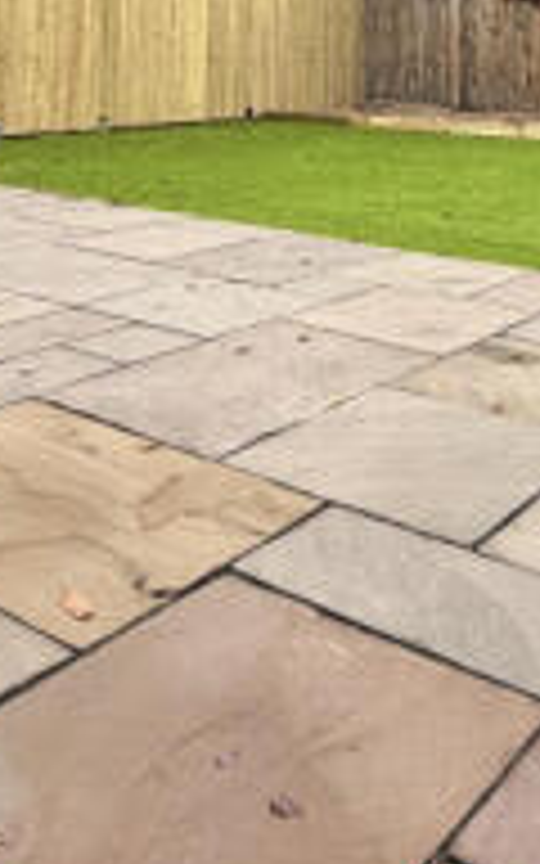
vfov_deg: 40.1
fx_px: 1060
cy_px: 43
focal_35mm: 45
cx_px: 380
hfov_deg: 28.3
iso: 50
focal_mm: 2.22
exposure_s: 1/342
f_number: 2.2
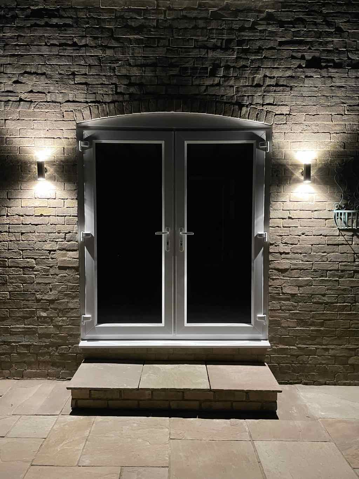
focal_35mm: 26
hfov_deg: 53.1
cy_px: 240
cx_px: 180
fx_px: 359
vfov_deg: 67.3
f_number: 1.6
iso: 500
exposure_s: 1/60
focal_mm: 4.2
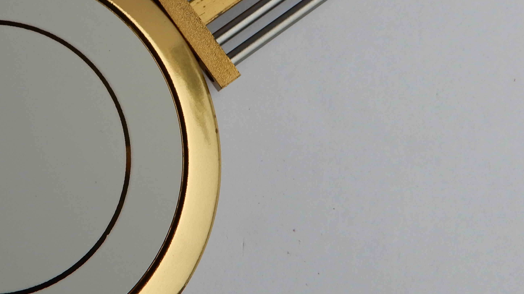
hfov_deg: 25.5
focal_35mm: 82
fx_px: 1139
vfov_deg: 14.7
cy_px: 84
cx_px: 117
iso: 140
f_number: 4
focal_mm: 7.5
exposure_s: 1/30
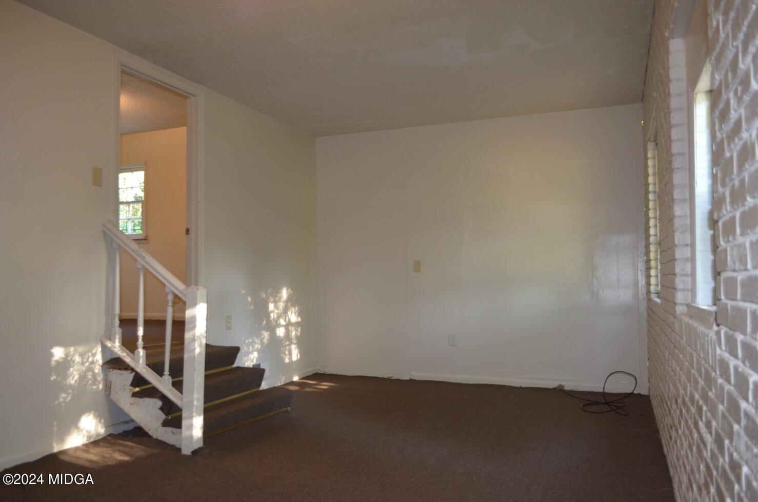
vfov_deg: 47.7
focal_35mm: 27
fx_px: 567
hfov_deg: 67.5
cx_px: 379
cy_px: 251
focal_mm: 18
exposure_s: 1/30
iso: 640
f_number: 3.5
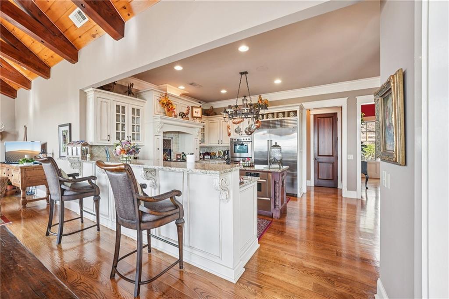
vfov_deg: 81.1
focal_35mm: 14
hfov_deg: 104.3
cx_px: 224
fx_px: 174
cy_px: 150
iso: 320
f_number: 8
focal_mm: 14
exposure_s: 1/8
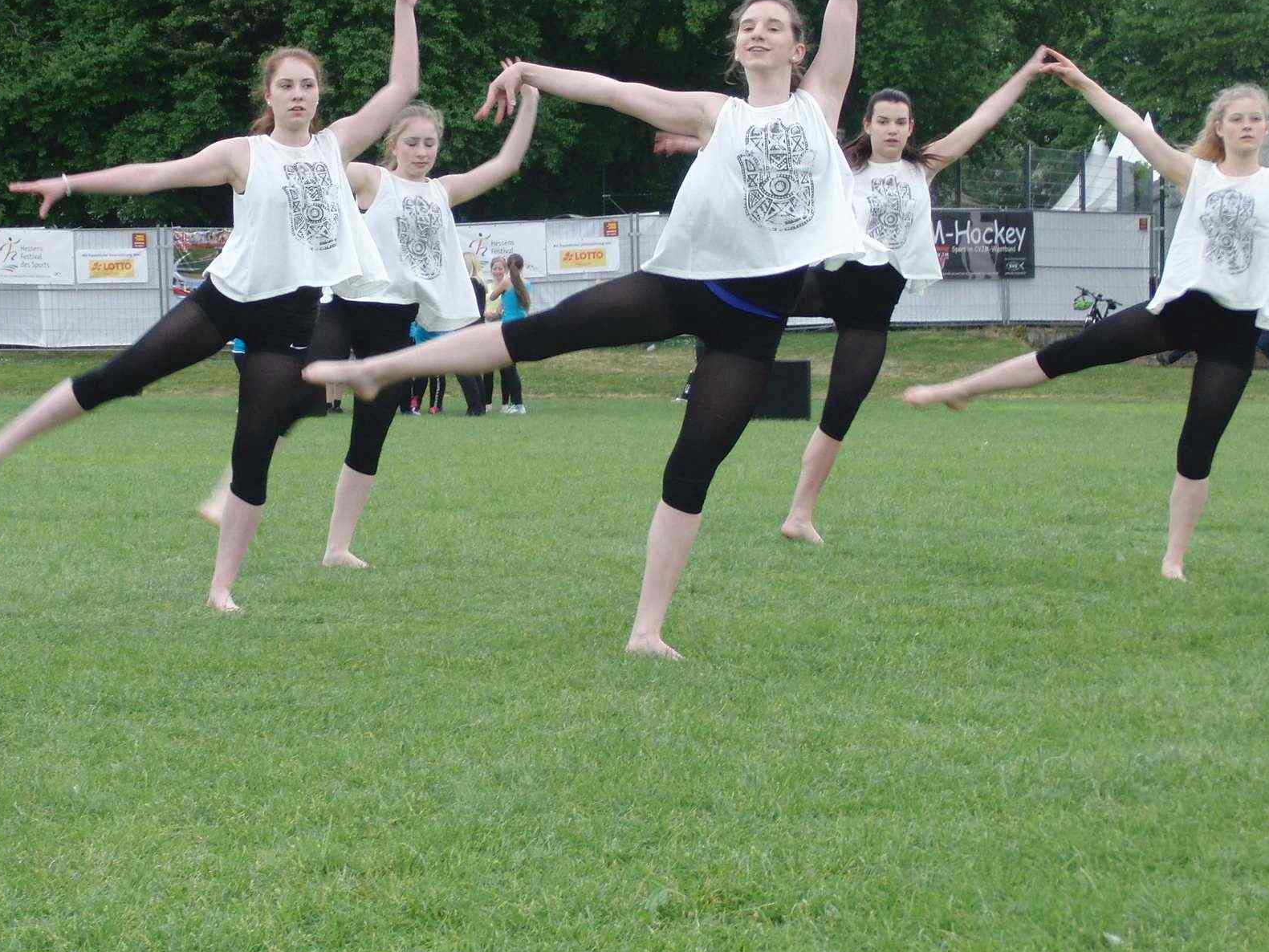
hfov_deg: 19.2
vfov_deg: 14.5
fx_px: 3740
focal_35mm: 102
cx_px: 415
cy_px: 304
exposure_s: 1/80
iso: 100
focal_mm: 12.23
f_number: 4.1
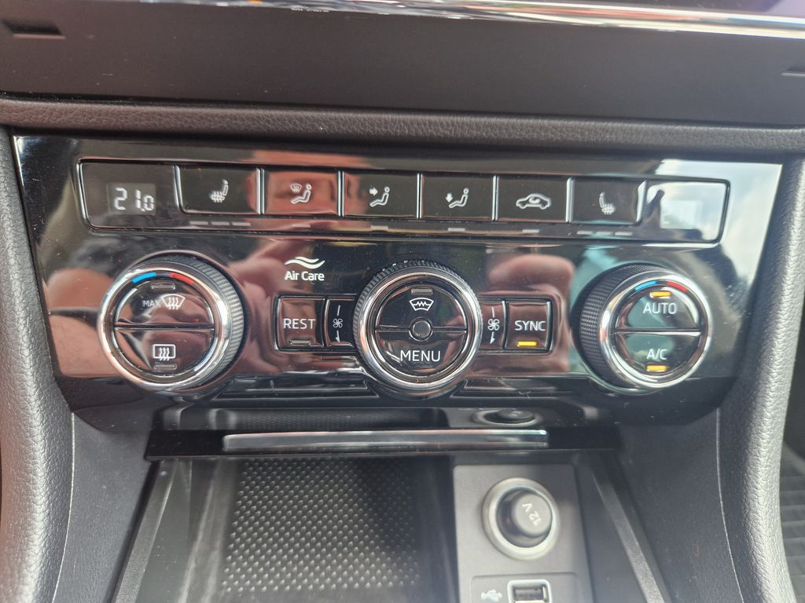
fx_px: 535
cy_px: 302
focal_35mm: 23
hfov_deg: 73.9
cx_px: 402
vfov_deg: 58.9
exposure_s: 1/100
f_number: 1.8
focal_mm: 5.4
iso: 200
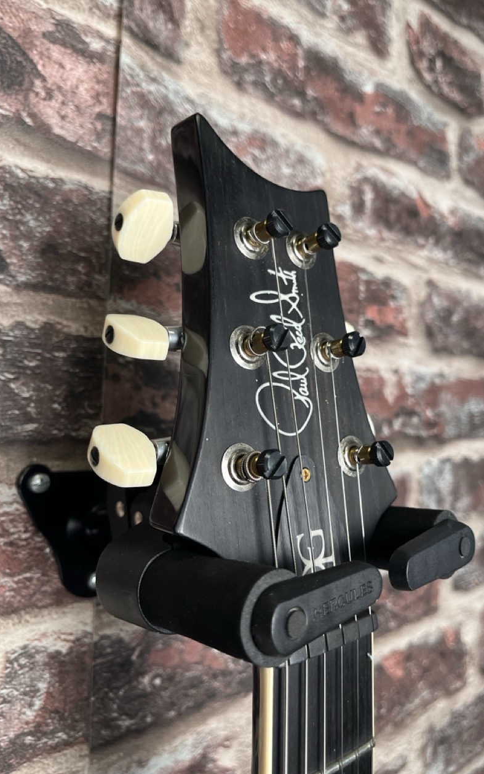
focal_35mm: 28
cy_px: 383
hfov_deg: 44.4
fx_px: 591
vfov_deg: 66.5
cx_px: 281
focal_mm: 5.1
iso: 80
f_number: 1.6
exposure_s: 1/122
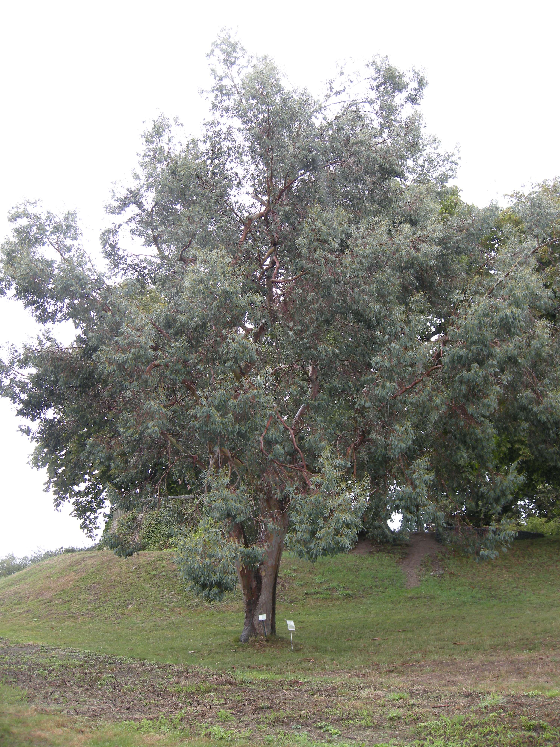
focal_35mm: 35
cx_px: 280
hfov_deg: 40.7
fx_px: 755
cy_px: 374
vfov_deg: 52.6
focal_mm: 7.5
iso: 64
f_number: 3.4
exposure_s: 1/97.7
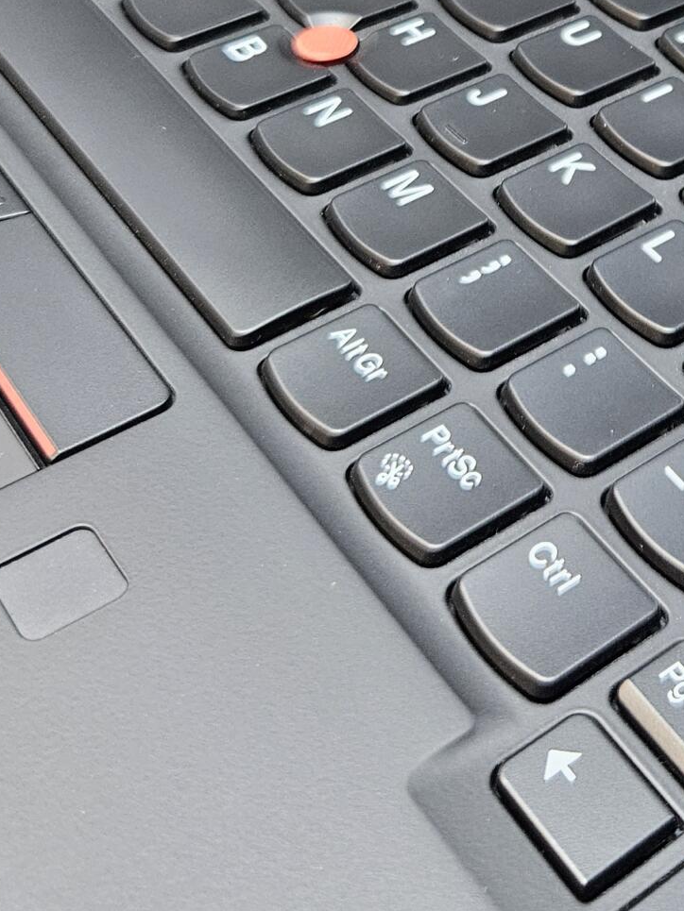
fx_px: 1607
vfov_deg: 30.0
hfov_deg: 22.9
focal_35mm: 61
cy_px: 51
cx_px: 711
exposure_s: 1/100
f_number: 1.8
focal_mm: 5.4
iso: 500
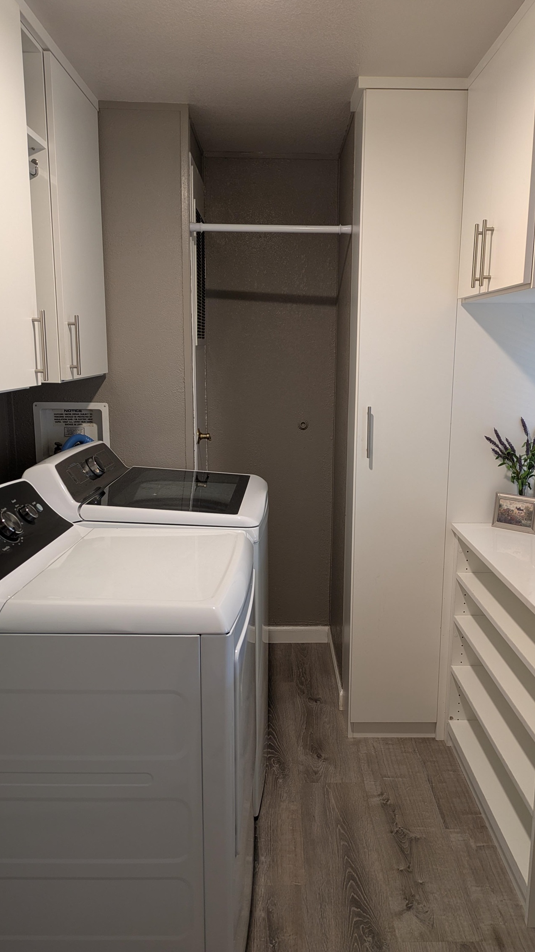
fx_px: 706
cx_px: 295
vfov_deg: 67.9
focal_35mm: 28
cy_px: 481
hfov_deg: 41.4
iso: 86
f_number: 1.89
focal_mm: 5.43
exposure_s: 1/24
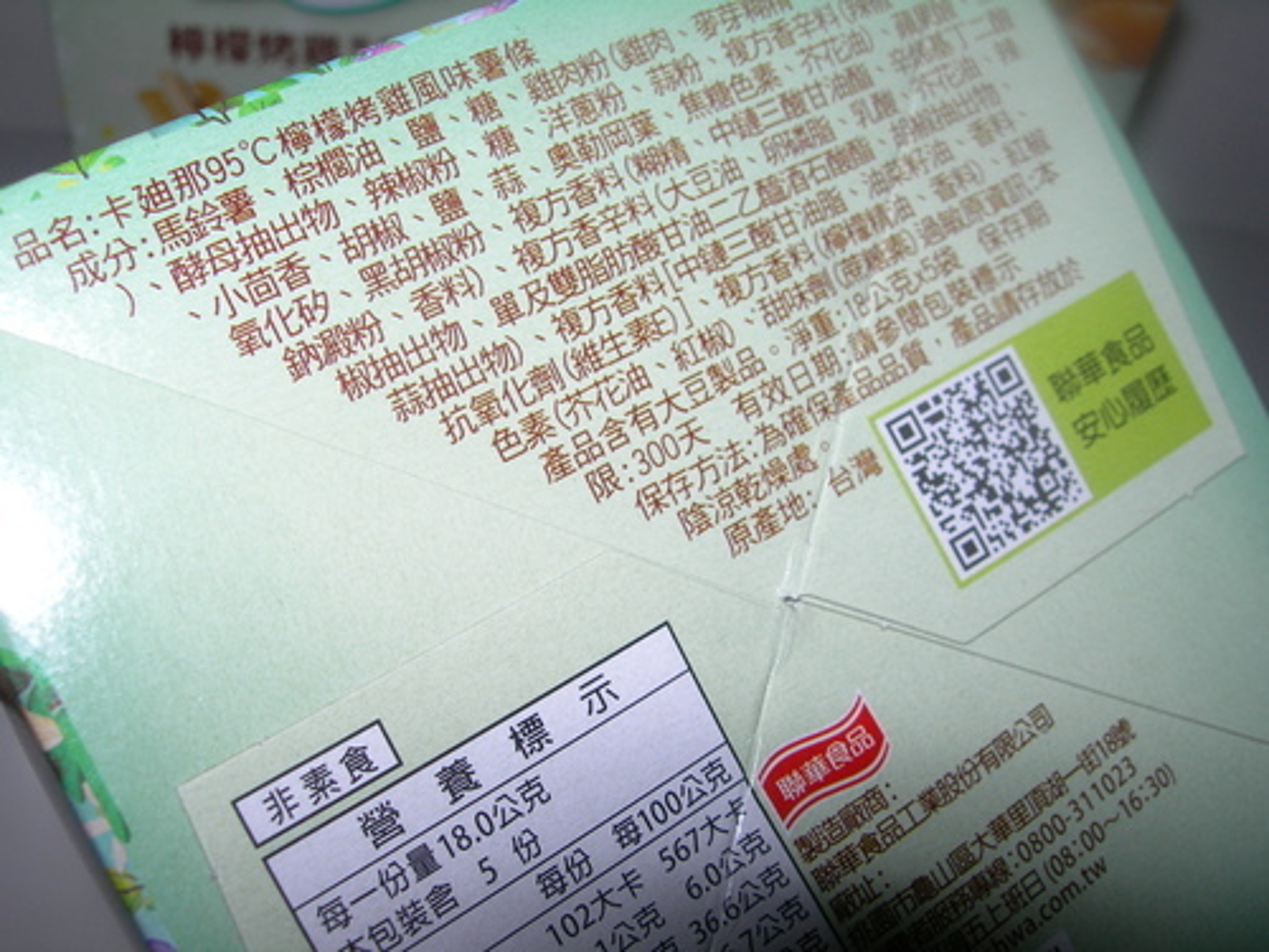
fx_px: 1393
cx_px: 634
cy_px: 476
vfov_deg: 37.7
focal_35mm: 38
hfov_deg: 49.0
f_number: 4.8
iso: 50
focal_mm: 7.8
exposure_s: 1/60.1
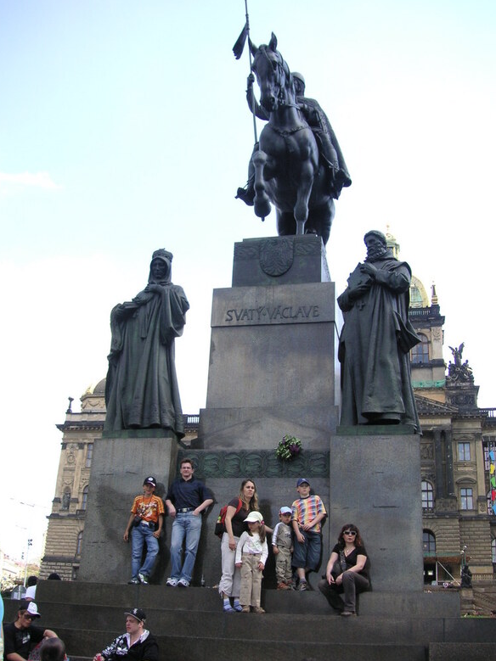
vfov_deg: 49.0
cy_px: 336
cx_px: 249
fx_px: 726
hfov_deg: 37.7
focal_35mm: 38
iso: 50
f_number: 2.8
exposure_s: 1/350
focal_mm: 6.1
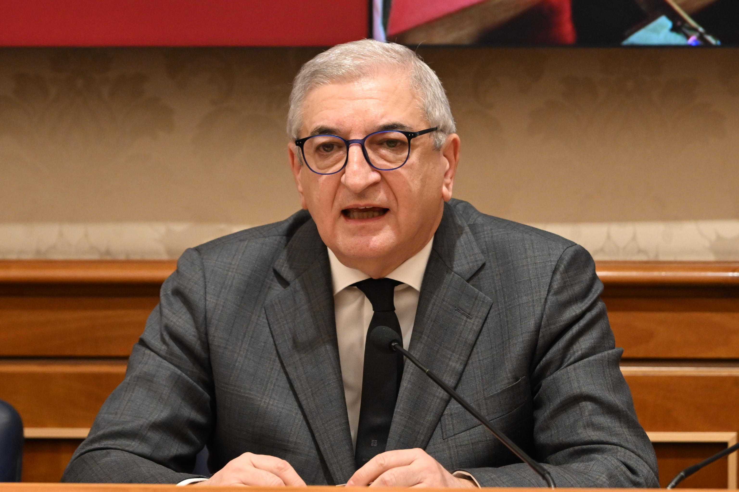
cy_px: 246
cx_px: 370
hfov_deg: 12.5
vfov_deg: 8.3
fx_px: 3387
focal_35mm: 165
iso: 2000
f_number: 4
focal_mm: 110
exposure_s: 1/250
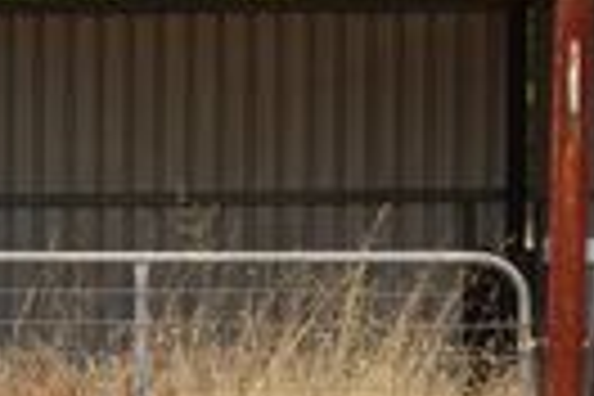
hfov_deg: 10.0
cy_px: 259
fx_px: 3349
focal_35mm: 203
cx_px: -76
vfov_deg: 6.8
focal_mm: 38
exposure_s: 1/320
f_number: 9
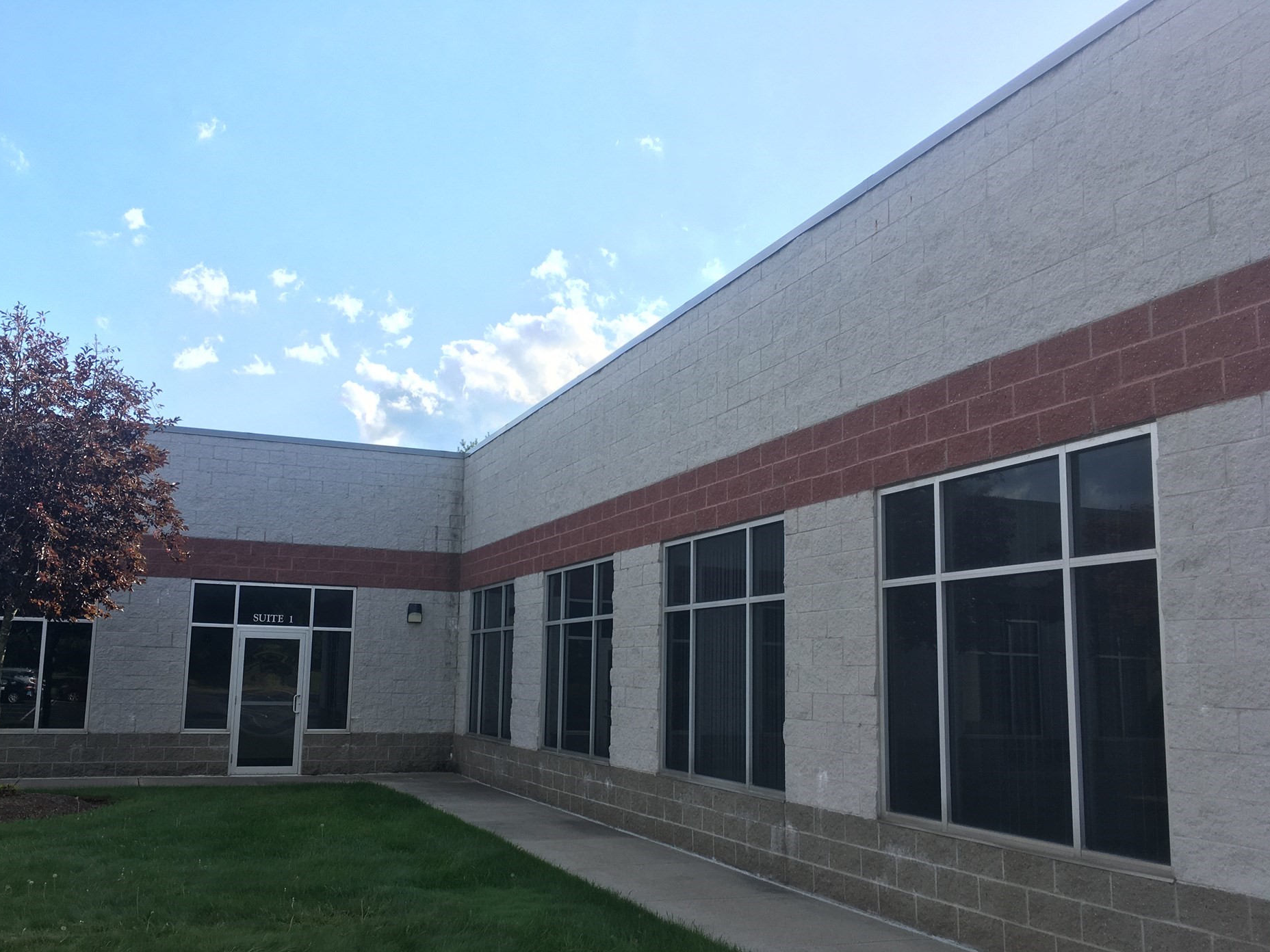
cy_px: 520
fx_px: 1174
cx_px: 584
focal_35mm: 32
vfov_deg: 44.1
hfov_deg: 56.7
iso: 25
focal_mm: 4.15
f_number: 2.2
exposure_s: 1/761
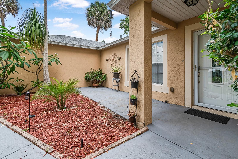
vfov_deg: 77.3
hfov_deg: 100.4
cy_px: 80
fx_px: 99
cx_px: 119
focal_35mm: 15
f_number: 6.3
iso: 100
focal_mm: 10
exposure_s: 1/250
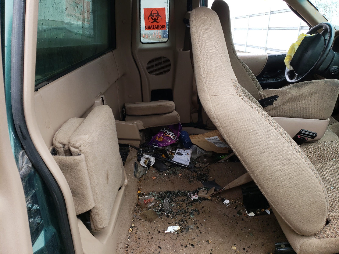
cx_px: 170
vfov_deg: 53.1
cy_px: 127
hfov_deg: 67.3
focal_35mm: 26
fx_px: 255
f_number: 1.5
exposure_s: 1/159
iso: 50
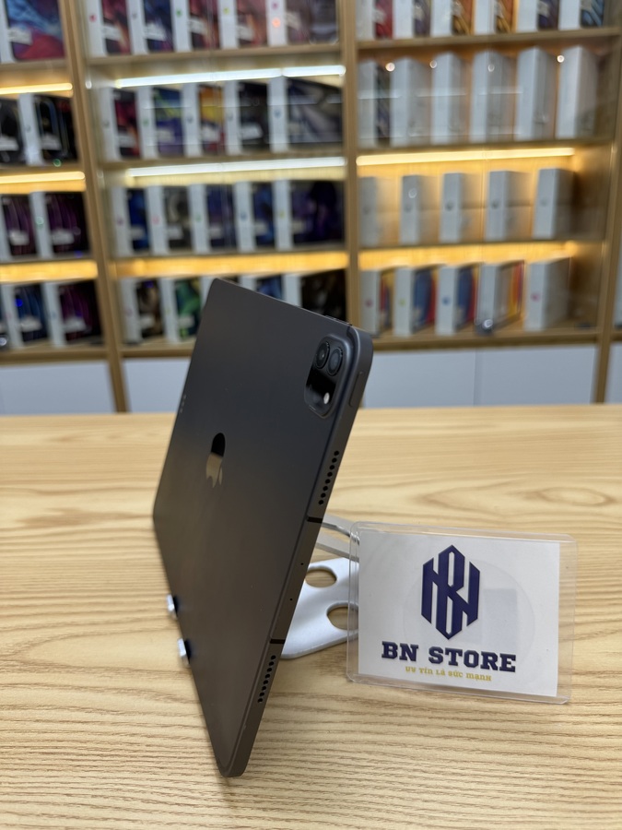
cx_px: 311
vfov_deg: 71.6
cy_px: 415
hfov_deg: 56.8
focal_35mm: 24
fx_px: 575
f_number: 1.78
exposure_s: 1/120
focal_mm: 6.76
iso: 64
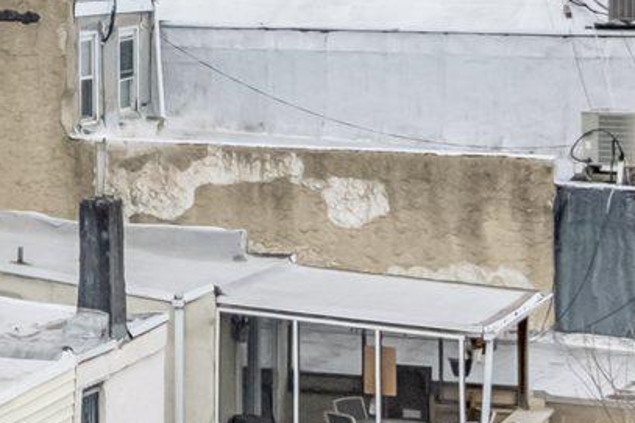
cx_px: -551
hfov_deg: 10.6
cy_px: -400
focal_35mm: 181
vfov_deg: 7.3
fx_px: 3191
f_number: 8
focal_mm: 24
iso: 250
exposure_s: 1/320
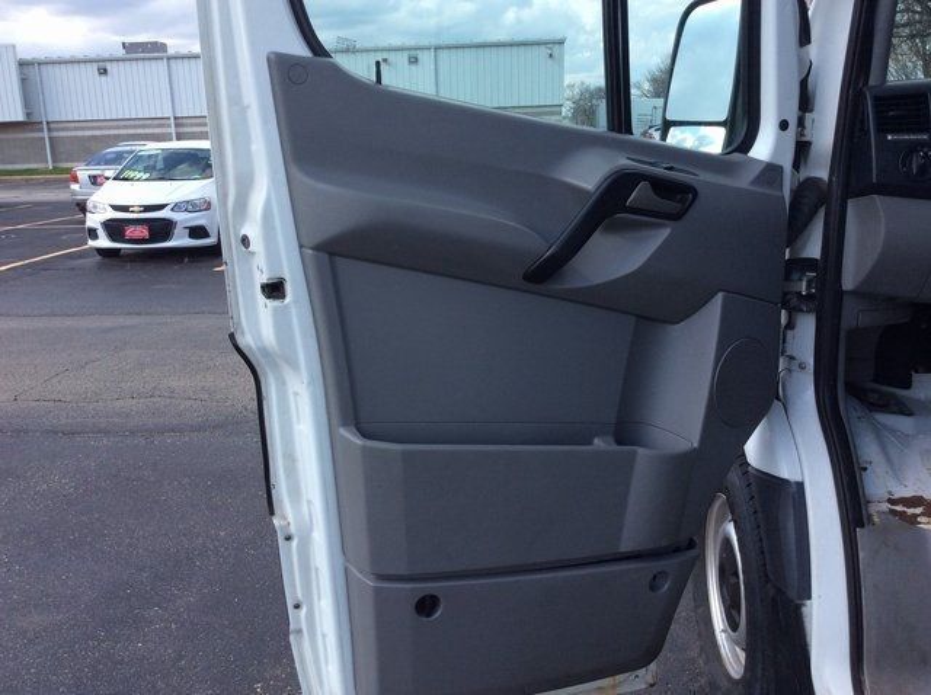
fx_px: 859
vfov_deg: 44.1
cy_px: 348
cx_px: 466
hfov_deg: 56.9
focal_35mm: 32
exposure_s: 1/706
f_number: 2.4
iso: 32
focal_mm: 3.3
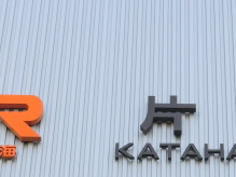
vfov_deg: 7.2
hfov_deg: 9.6
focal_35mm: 205
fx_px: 1397
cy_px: 117
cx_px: 189
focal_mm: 12.4
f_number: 5.2
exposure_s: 1/125
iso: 80
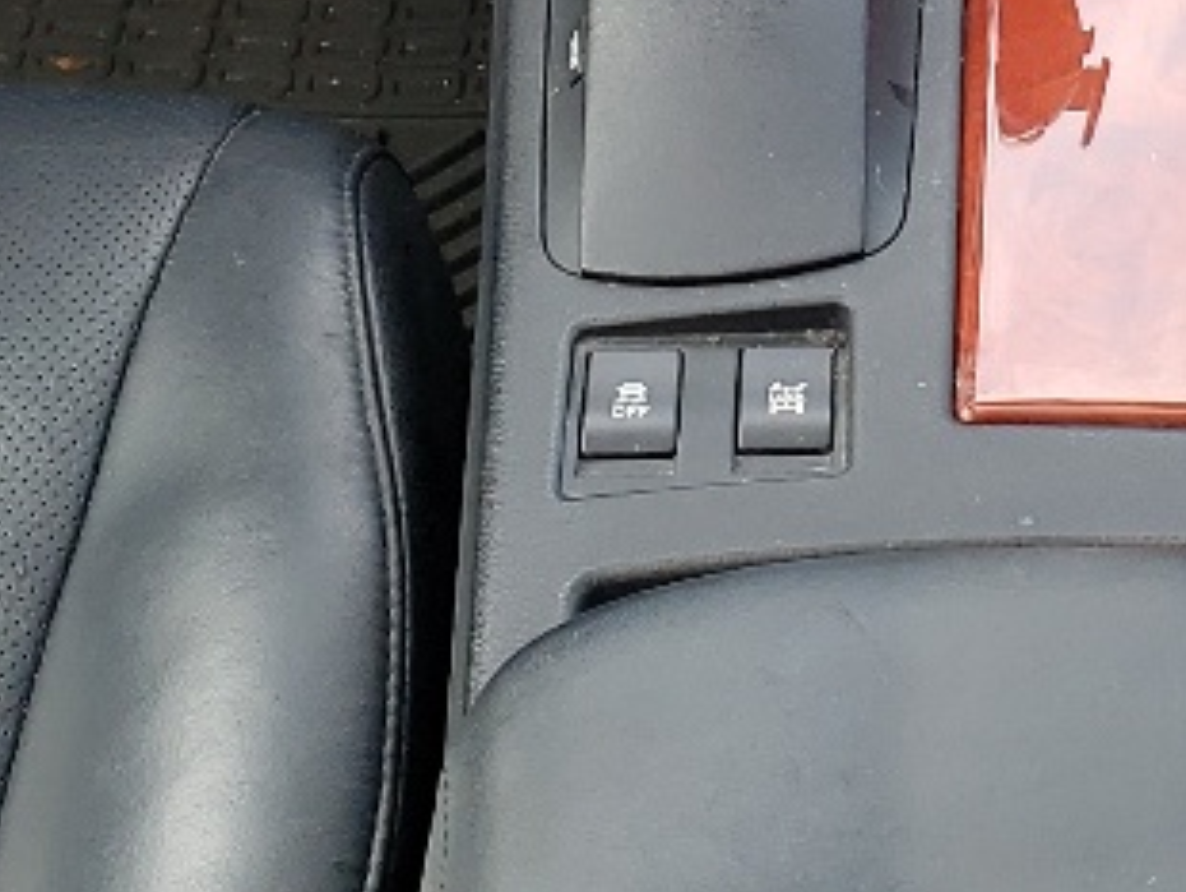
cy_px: -260
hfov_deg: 14.6
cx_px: 903
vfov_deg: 10.8
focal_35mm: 134
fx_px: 4595
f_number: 1.5
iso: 50
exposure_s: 1/217
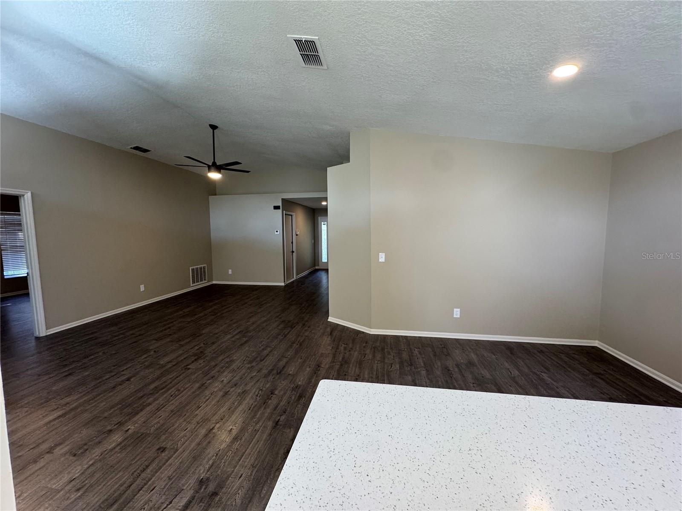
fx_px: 276
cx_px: 341
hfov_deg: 102.1
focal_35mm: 14
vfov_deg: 85.7
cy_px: 256
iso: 250
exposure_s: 1/120
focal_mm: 2.22
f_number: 2.2
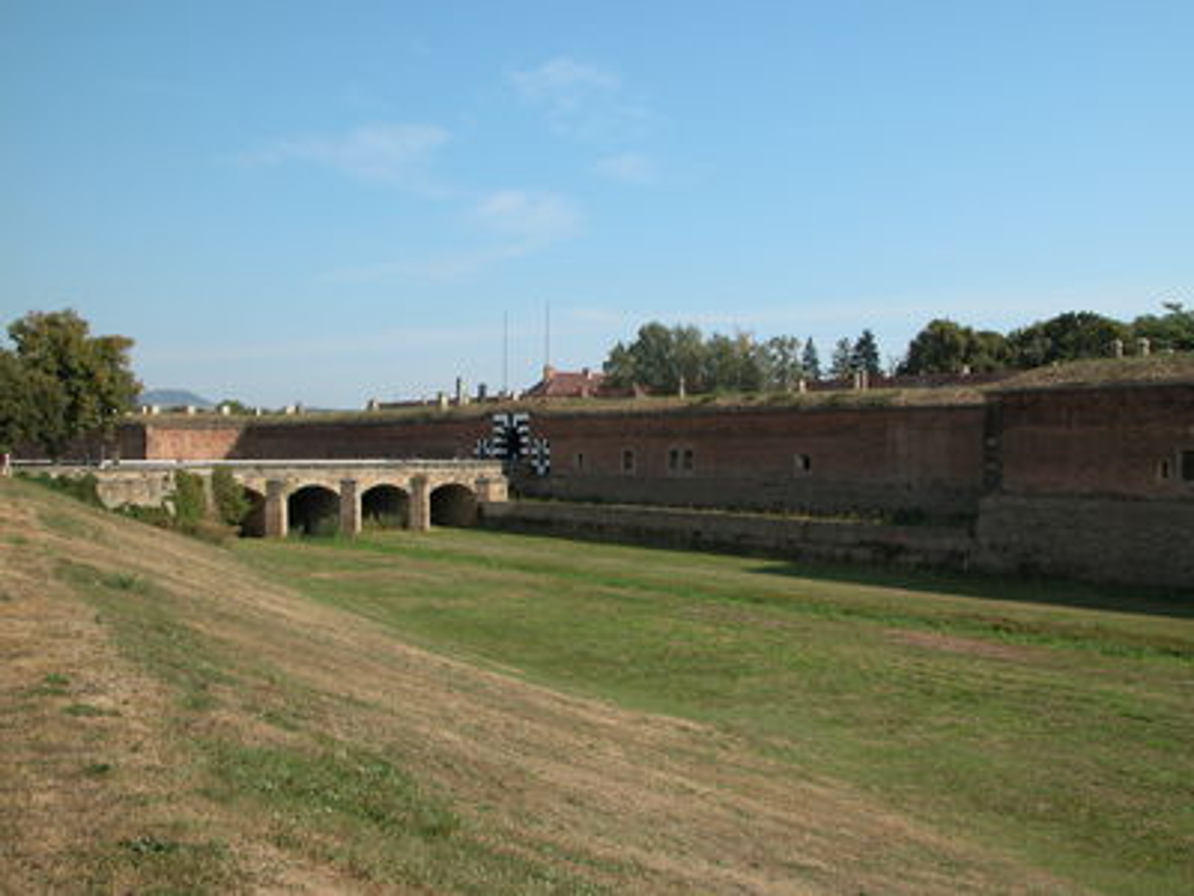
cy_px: 448
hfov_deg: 52.6
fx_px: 1207
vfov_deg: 40.7
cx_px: 597
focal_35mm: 35
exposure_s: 1/331
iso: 100
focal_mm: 8.9
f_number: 6.3
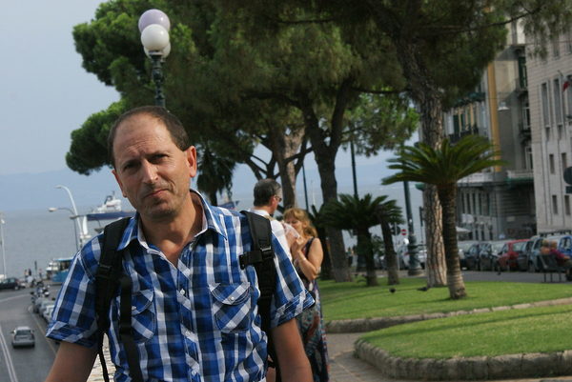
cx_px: 286
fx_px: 1431
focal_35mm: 90
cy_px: 191
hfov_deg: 22.6
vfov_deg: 15.2
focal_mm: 60
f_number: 9
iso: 800
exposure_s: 1/800
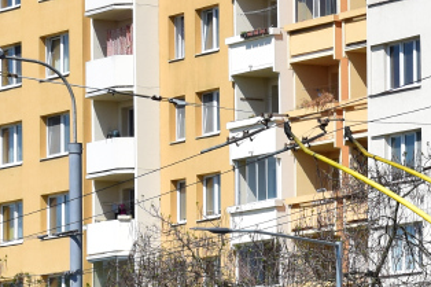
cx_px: 824
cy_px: 245
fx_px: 3721
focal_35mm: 311
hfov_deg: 6.5
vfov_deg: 4.4
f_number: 6.3
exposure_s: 1/1000
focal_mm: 50
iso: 200
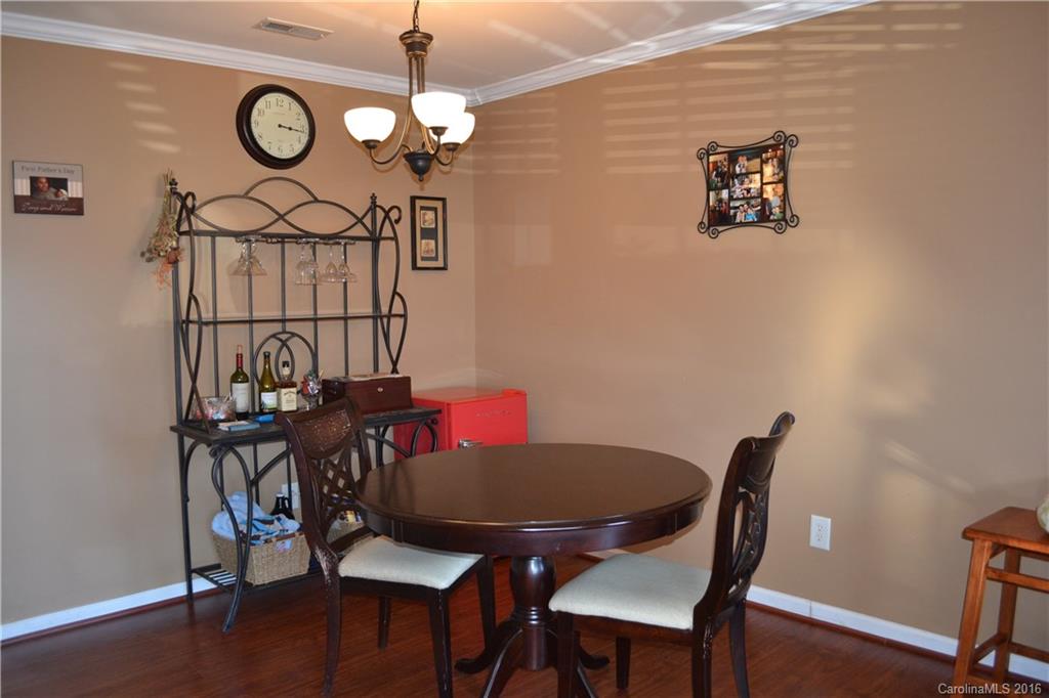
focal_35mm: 27
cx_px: 524
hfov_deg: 67.4
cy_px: 349
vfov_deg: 47.9
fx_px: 786
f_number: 3.5
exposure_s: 1/60
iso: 640
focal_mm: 18
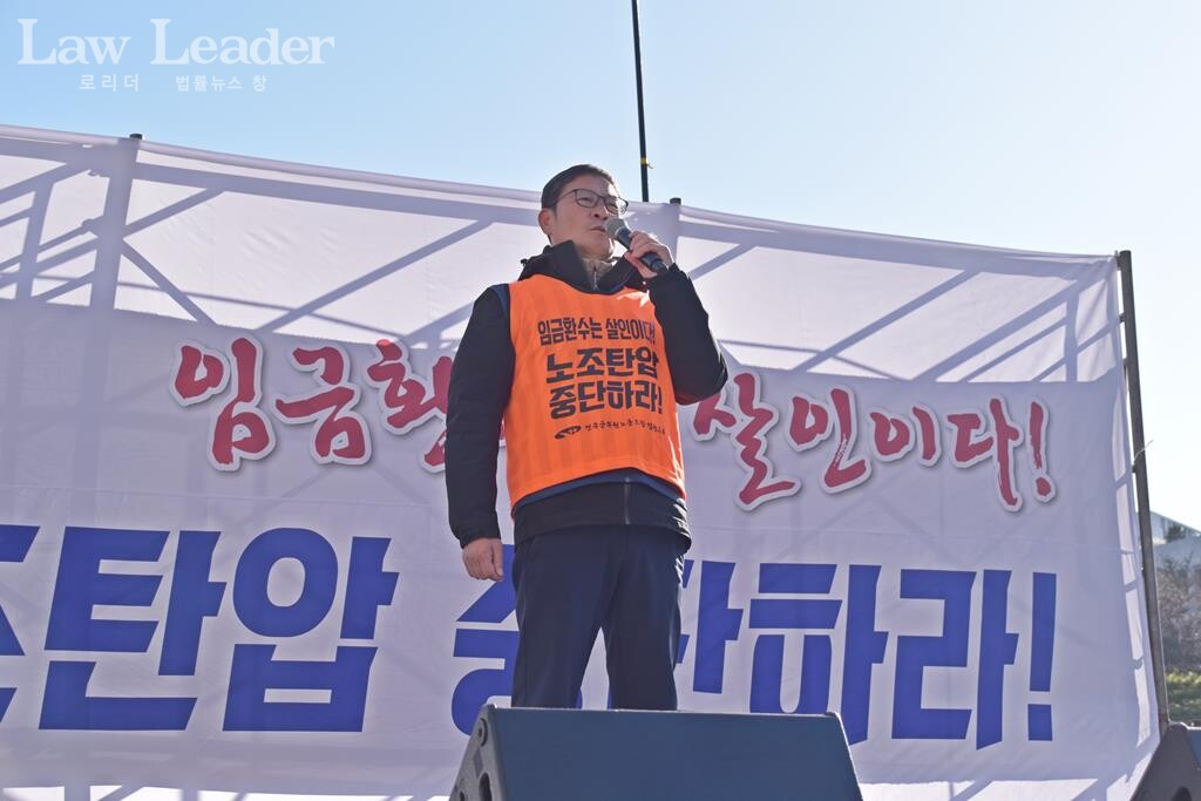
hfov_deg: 29.9
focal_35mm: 68
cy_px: 400
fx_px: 2252
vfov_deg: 20.2
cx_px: 600
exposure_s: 1/320
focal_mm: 45
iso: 100
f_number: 6.3
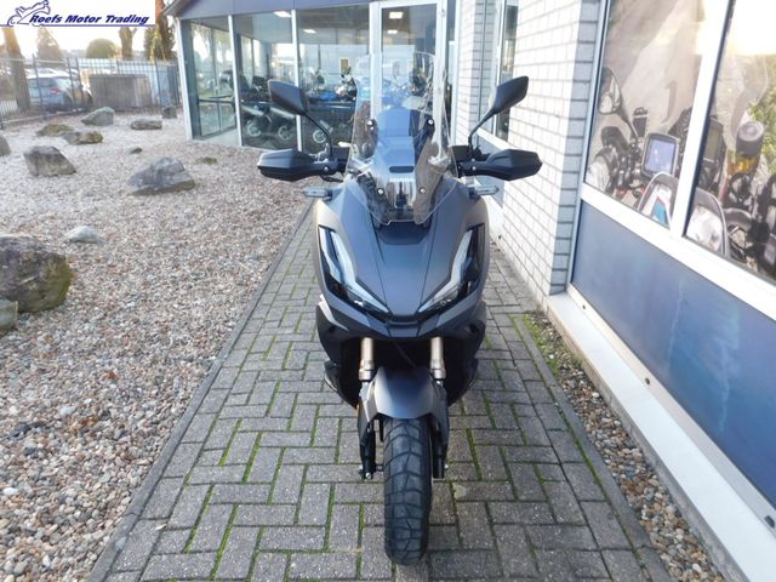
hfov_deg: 69.4
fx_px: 560
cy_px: 291
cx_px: 388
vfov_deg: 54.9
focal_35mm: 25
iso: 125
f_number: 3.1
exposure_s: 1/40
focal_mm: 4.5
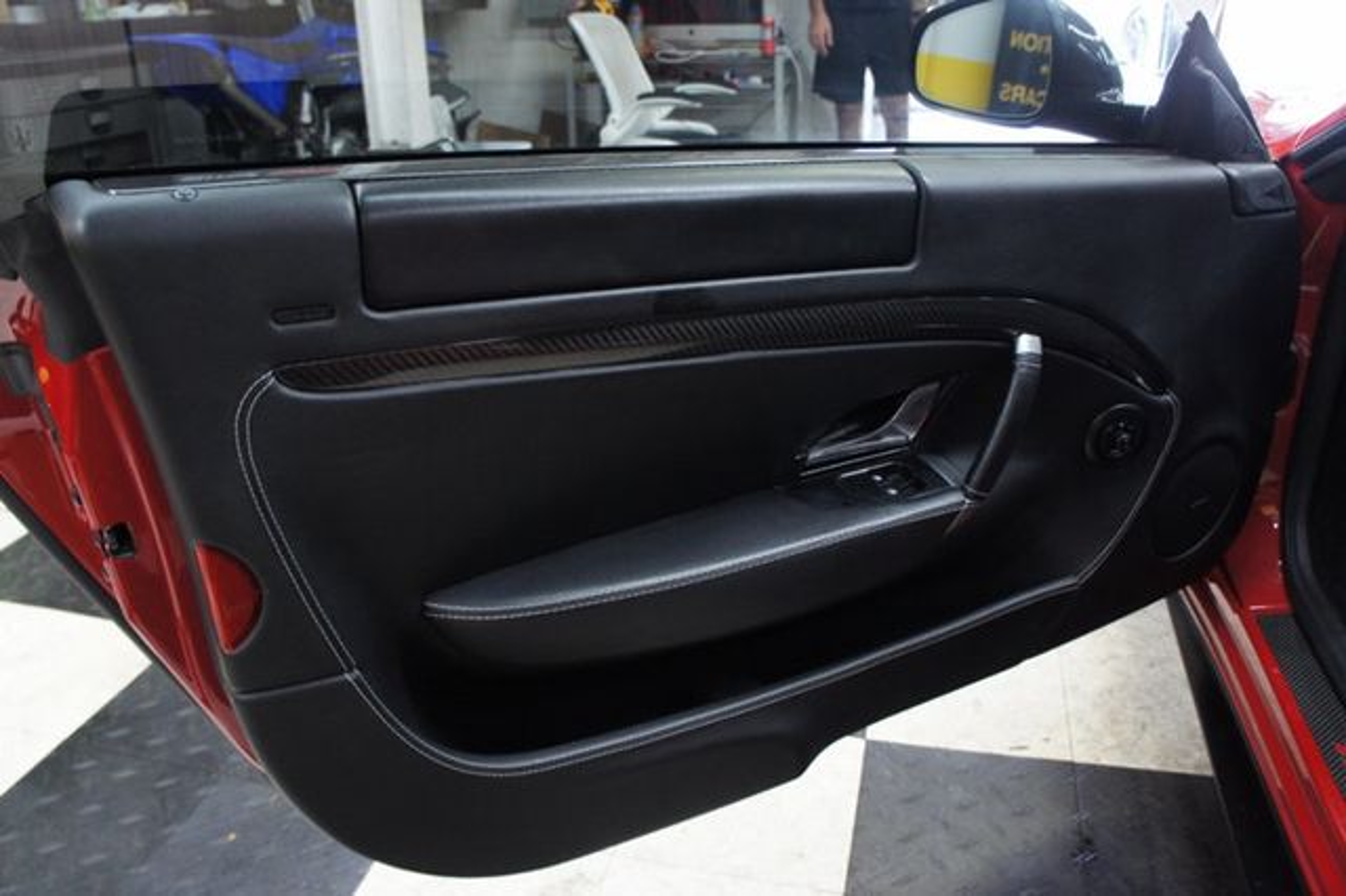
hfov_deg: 67.4
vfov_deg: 47.9
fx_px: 1009
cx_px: 673
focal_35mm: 27
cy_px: 448
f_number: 3.5
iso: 800
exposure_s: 1/30
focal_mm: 18
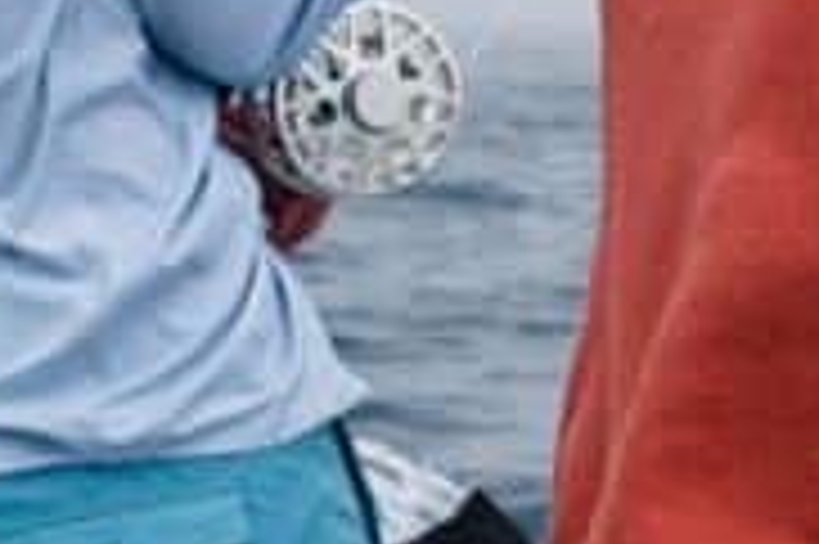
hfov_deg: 9.2
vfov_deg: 6.7
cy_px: -106
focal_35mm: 203
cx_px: 1886
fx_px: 4614
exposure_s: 1/4000
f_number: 6.3
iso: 100
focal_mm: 24
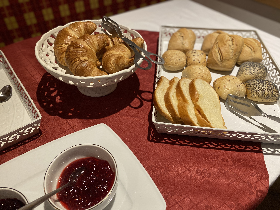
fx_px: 210
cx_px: 140
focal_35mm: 26
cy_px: 105
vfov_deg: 53.1
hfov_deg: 67.3
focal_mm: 4.25
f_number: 1.8
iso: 160
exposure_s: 1/50
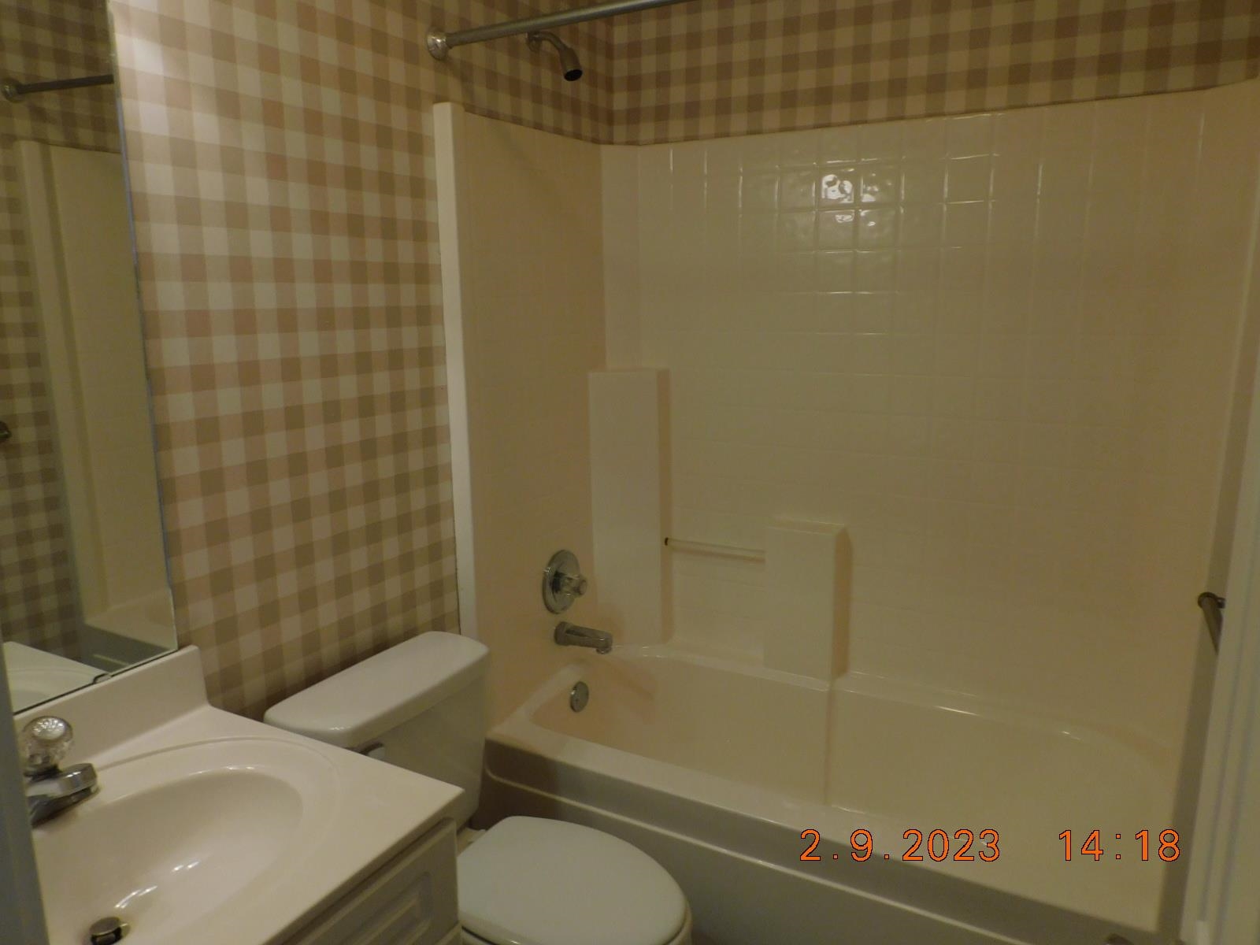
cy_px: 472
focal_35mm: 24
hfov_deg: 71.6
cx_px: 630
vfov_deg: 56.8
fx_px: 874
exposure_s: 1/30
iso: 180
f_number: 3.3
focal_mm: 4.3
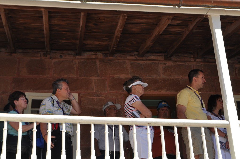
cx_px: 120
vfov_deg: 19.7
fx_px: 459
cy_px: 80
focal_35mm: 69
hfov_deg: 29.3
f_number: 9
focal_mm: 46
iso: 200
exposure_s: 1/200
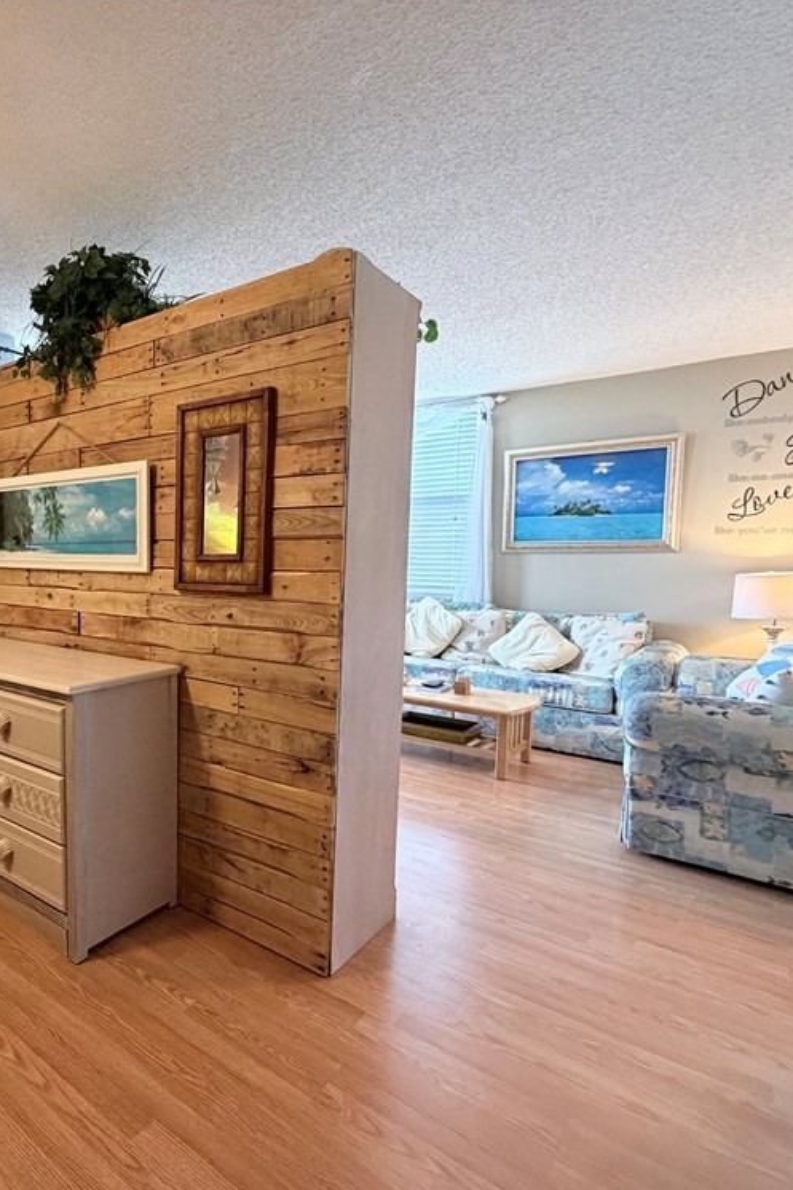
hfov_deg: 57.9
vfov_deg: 84.0
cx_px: 174
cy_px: 608
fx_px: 661
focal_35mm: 20
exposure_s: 1/60
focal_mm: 2.22
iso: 500
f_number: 2.2
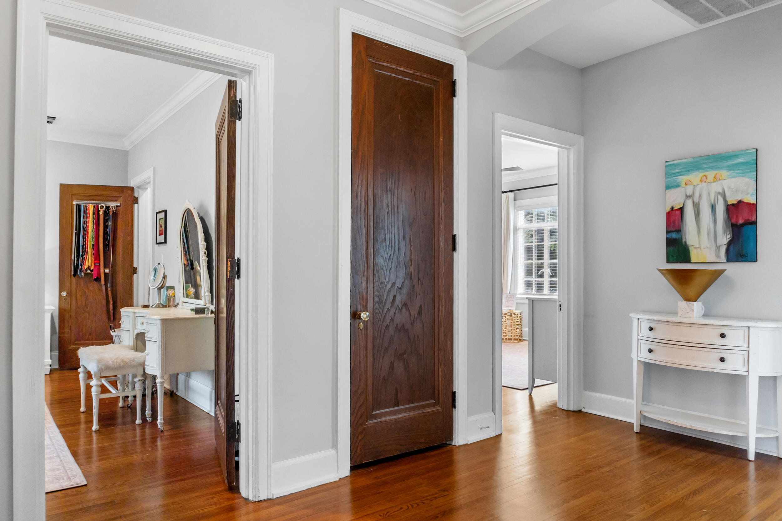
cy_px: 260
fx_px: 521
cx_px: 391
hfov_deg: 73.7
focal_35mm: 24
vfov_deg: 53.1
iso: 250
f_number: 9
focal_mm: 16
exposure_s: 1/4
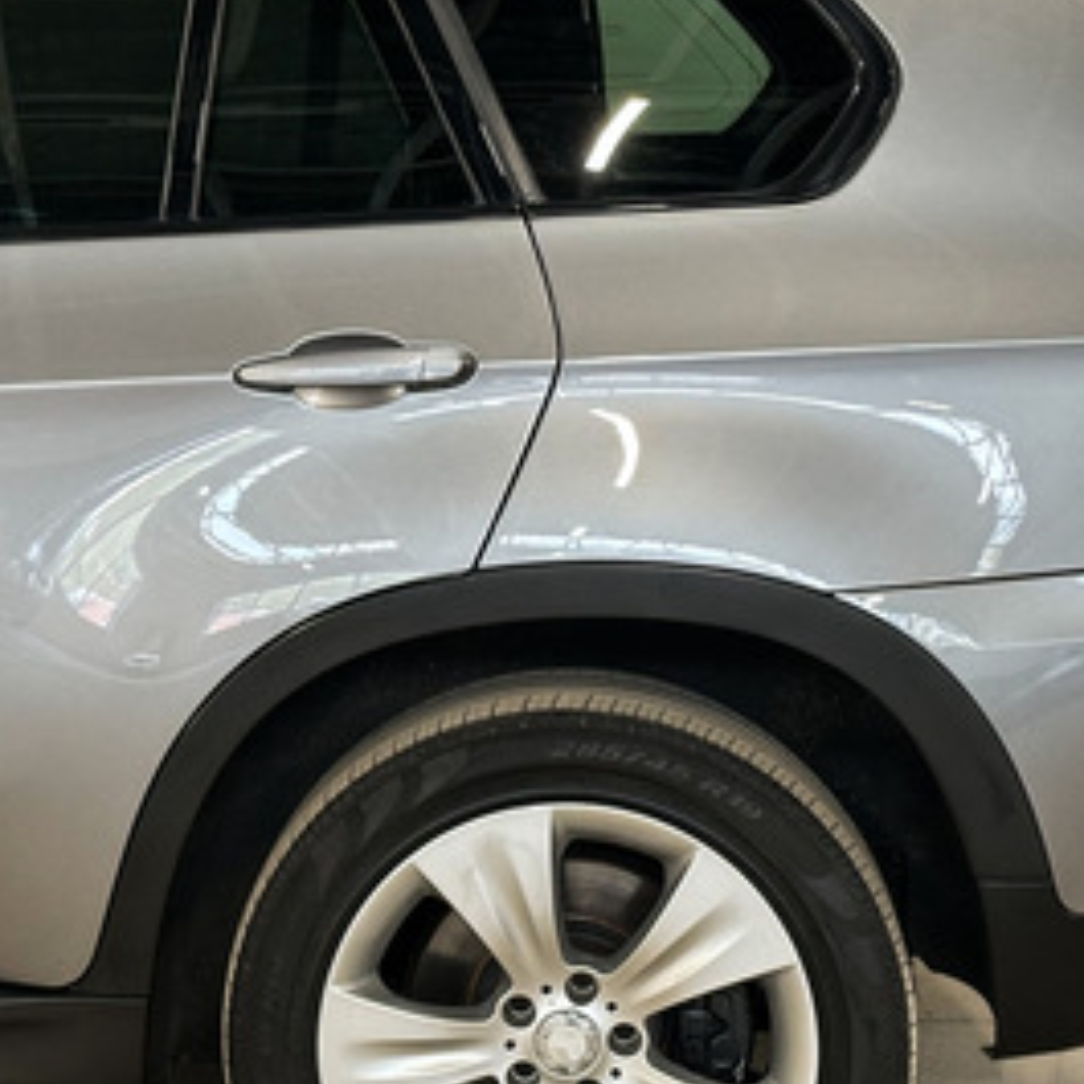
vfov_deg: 18.1
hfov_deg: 18.1
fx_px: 3401
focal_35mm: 96
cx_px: 470
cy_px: 503
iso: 200
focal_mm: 6.86
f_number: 1.8
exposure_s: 1/50
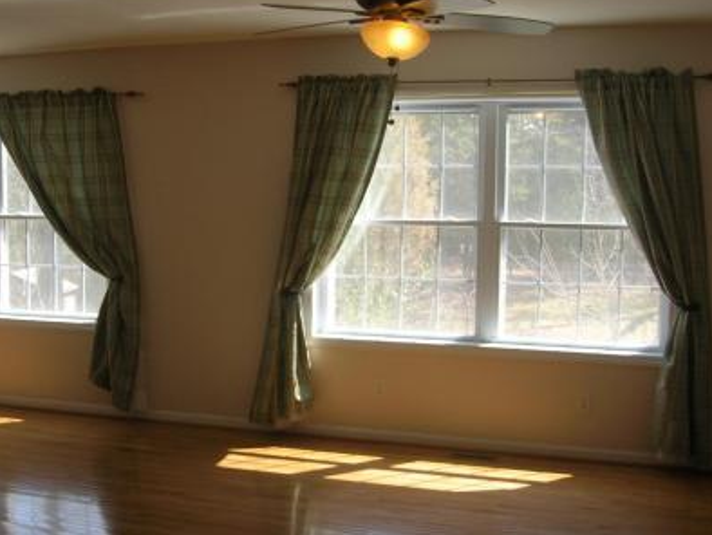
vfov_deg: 29.1
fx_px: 1029
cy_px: 311
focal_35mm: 50
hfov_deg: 38.0
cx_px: 289
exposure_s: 1/36.2
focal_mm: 5.7
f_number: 4.9
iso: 50
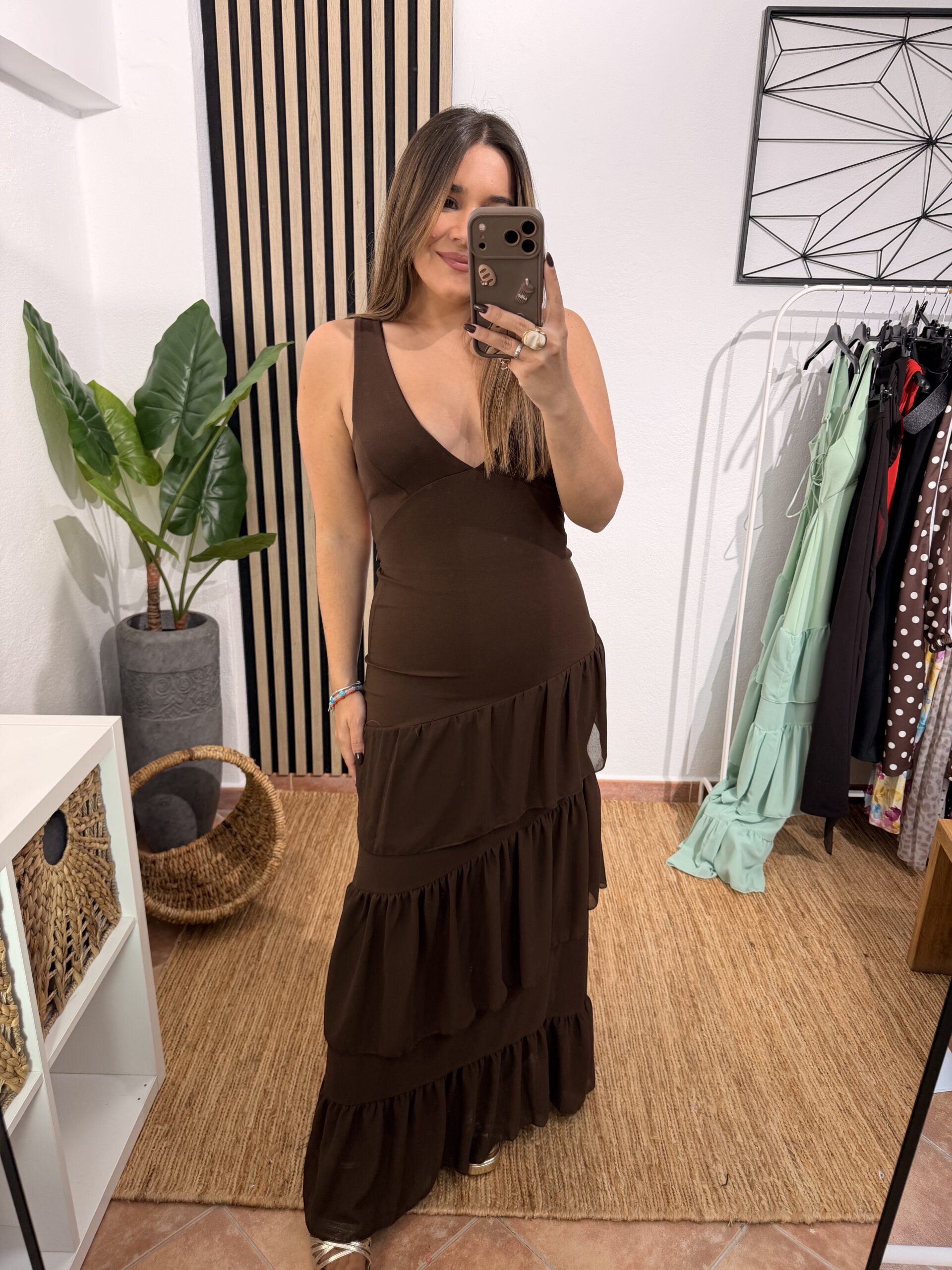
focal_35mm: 24
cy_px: 635
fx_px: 880
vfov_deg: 71.6
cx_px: 476
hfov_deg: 56.8
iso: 80
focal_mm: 6.76
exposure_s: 1/100
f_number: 1.78
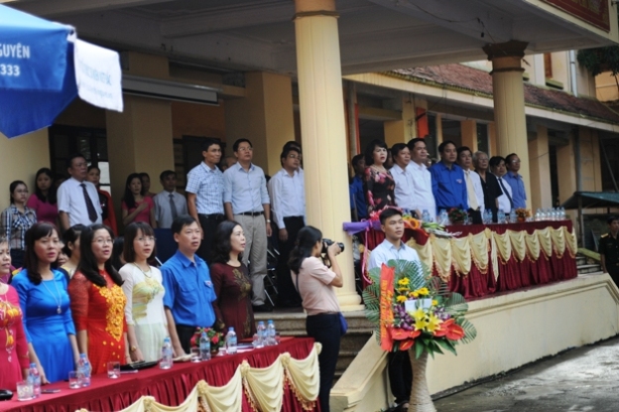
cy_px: 206
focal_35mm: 80
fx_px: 1374
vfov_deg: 17.0
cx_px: 310
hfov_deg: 25.4
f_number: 5.6
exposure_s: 1/320
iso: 400
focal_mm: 80
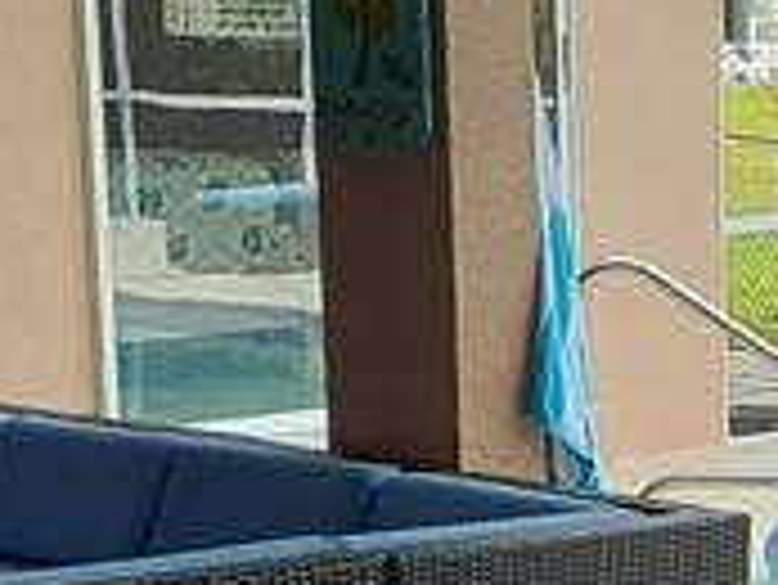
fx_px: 3599
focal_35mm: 160
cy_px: 662
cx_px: 850
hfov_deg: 12.1
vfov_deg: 9.2
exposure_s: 1/174
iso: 40
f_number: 1.9
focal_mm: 3.6
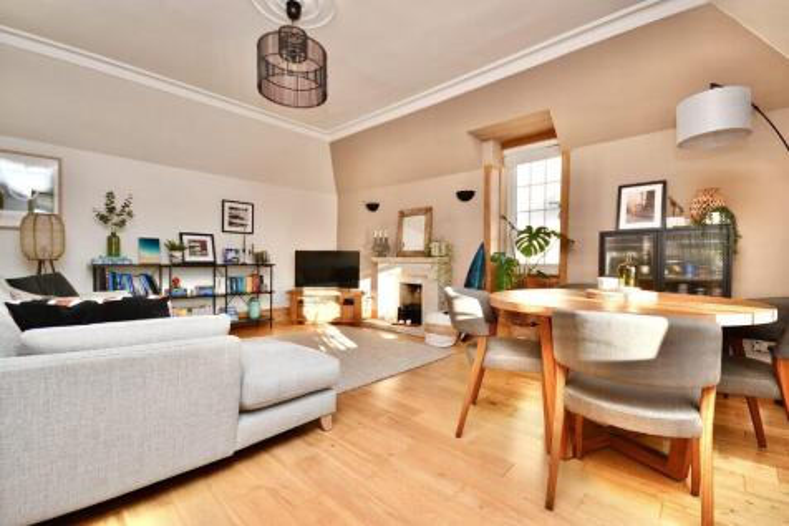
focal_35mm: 15
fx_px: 329
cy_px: 263
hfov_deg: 100.4
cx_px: 394
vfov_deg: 77.3
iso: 200
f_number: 4.5
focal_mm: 10
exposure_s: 1/80
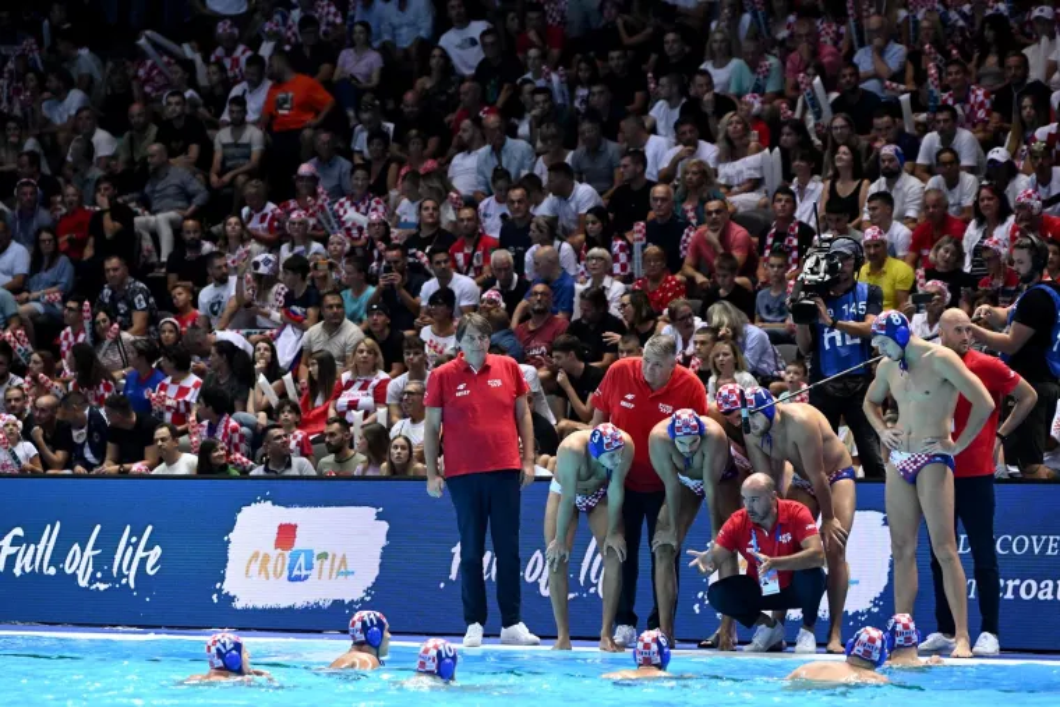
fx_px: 5890
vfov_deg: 6.9
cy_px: 354
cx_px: 530
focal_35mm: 200
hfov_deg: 10.3
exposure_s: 1/1250
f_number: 4
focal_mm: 200
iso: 4000
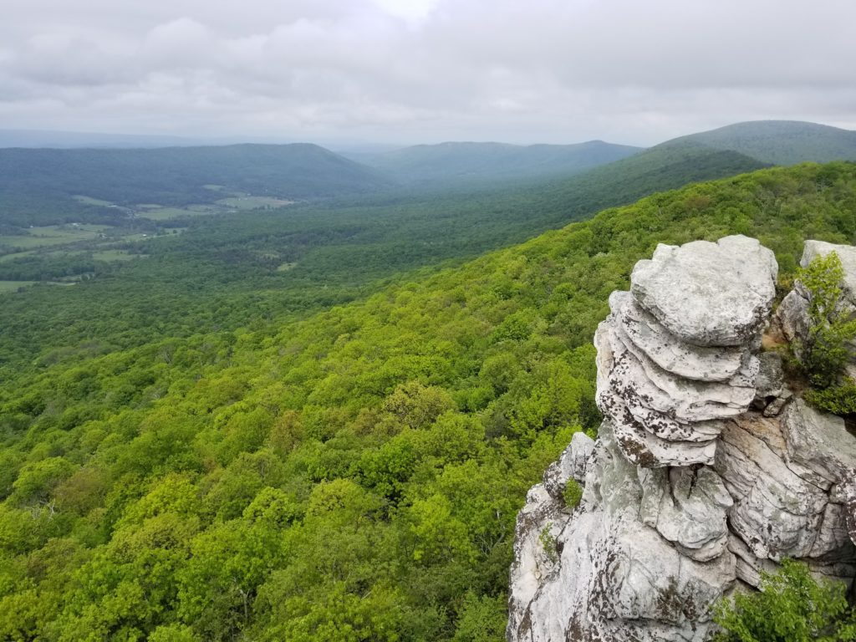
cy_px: 321
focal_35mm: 26
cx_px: 428
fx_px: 643
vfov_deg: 53.1
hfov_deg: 67.3
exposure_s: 1/2176
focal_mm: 4.25
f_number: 1.7
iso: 50
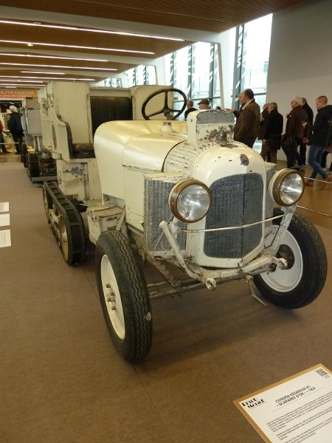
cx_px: 166
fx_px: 320
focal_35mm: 25
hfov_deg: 54.9
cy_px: 222
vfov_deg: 69.4
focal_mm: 4.1
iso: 320
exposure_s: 1/30
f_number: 3.3
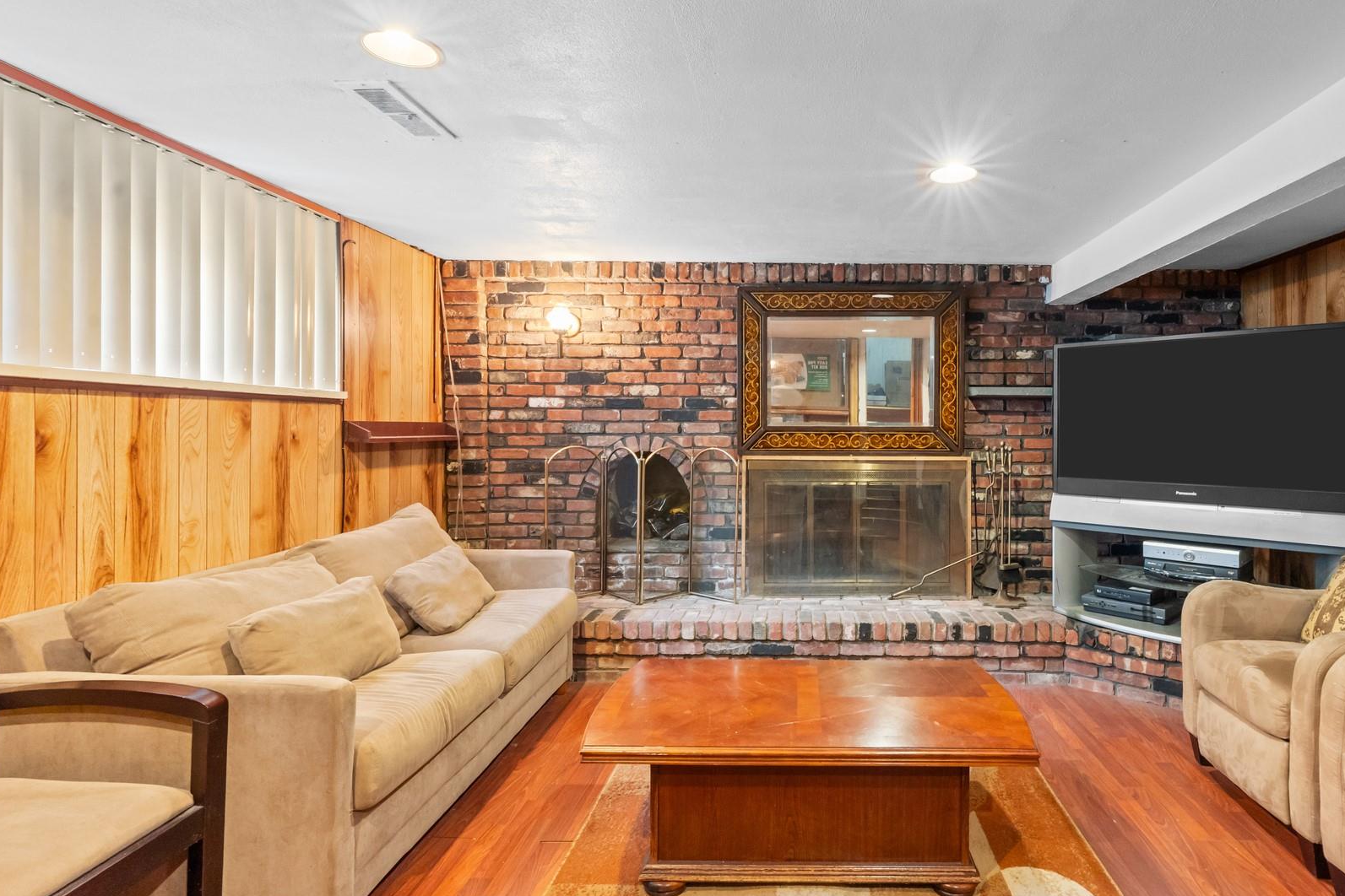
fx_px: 672
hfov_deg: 89.0
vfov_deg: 67.4
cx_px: 801
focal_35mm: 18
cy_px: 434
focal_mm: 14
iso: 1600
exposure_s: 1/2.5
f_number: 10
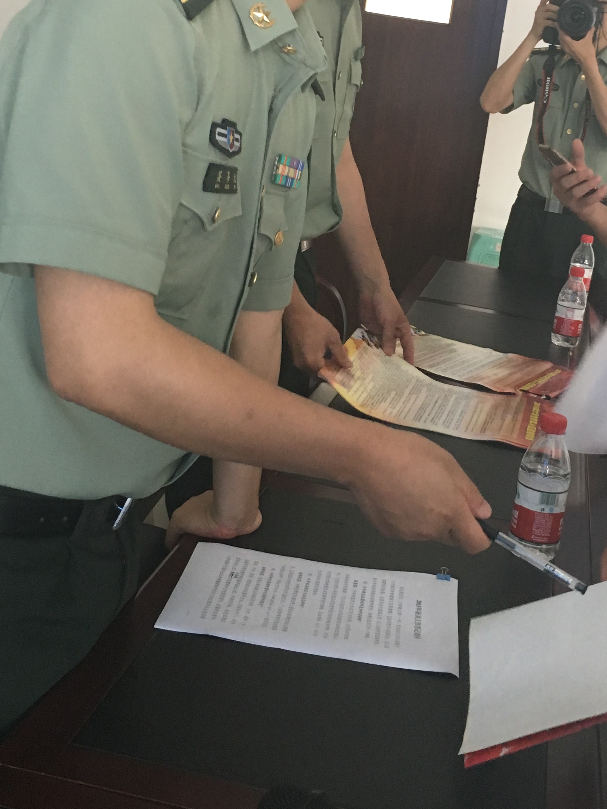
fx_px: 1192
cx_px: 409
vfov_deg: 36.9
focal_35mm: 51
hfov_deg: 28.4
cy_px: 236
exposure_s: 1/33
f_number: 2.2
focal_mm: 4.15
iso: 160
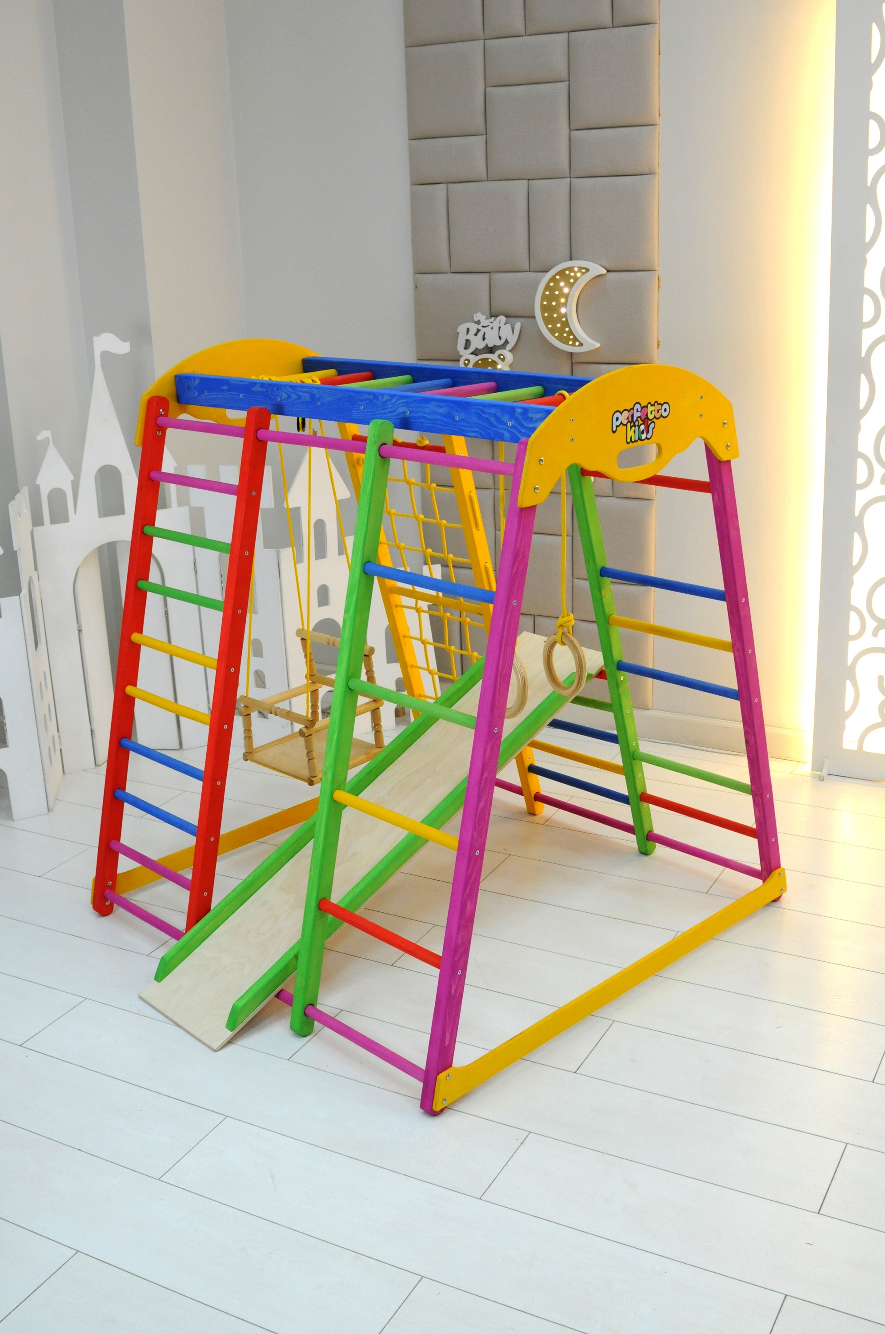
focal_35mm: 36
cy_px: 667
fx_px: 1331
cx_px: 442
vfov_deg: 53.2
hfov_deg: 36.8
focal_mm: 24
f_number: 5.6
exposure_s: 1/80
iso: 1000
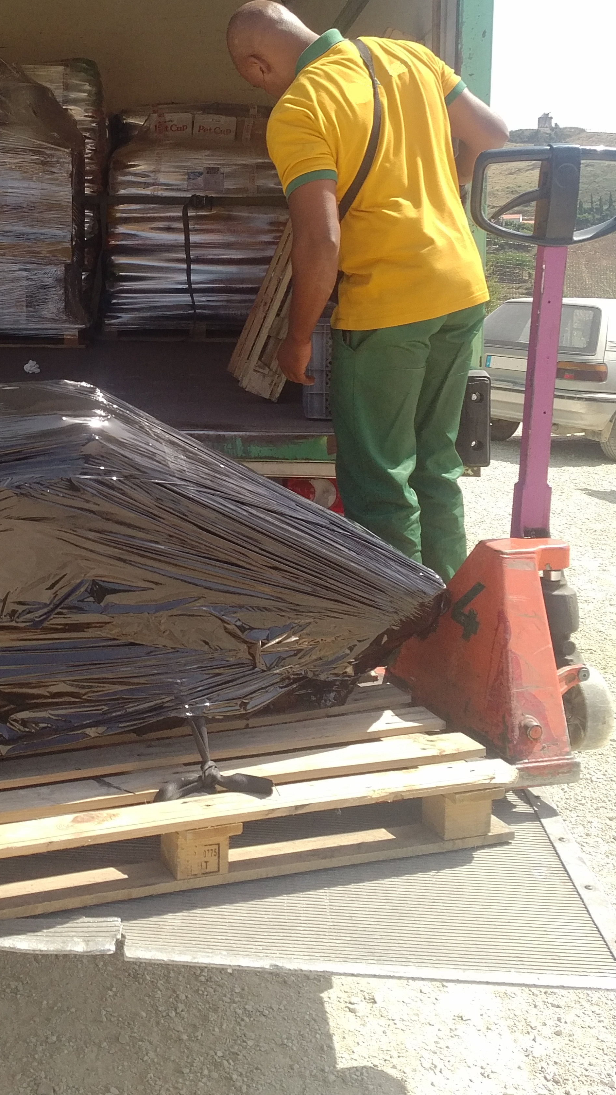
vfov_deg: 46.3
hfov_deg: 26.7
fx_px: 1249
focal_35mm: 43
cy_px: 327
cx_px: 50
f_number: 2.2
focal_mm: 4.75
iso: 50
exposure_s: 1/663
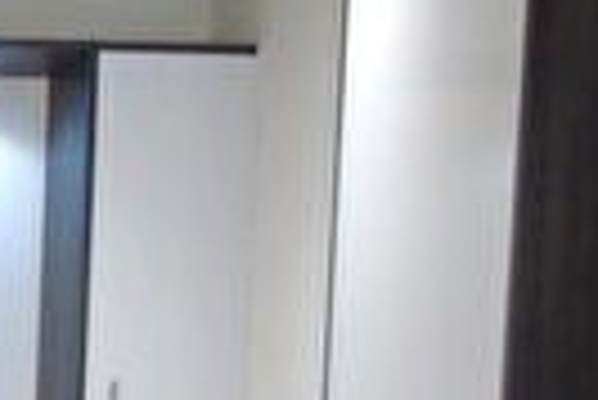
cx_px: -508
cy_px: 843
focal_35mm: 137
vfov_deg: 9.3
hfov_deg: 13.3
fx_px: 2278
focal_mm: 4.4
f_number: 3.4
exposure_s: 1/30
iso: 200
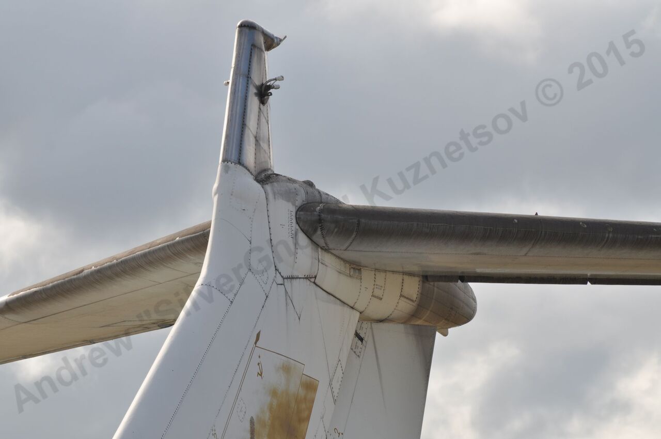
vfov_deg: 4.4
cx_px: 330
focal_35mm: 315
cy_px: 220
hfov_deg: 6.5
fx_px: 5776
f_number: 8
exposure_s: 1/640
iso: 200
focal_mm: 210
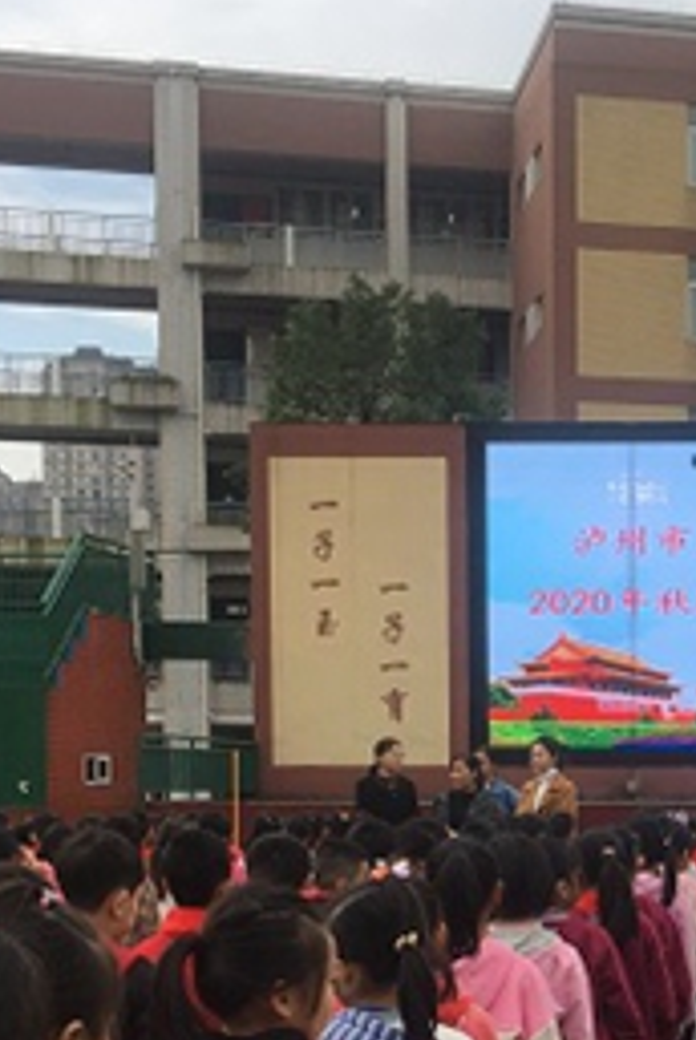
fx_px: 2169
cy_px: 898
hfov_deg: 17.7
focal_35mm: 75
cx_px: 728
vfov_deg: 26.2
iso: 25
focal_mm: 4.15
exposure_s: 1/699
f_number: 2.2
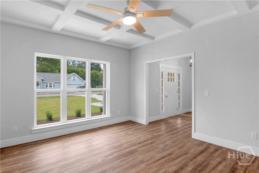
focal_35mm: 16
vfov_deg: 72.0
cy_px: 86
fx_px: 119
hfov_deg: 95.0
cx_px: 130
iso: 100
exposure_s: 1/5
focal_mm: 11
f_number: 7.1
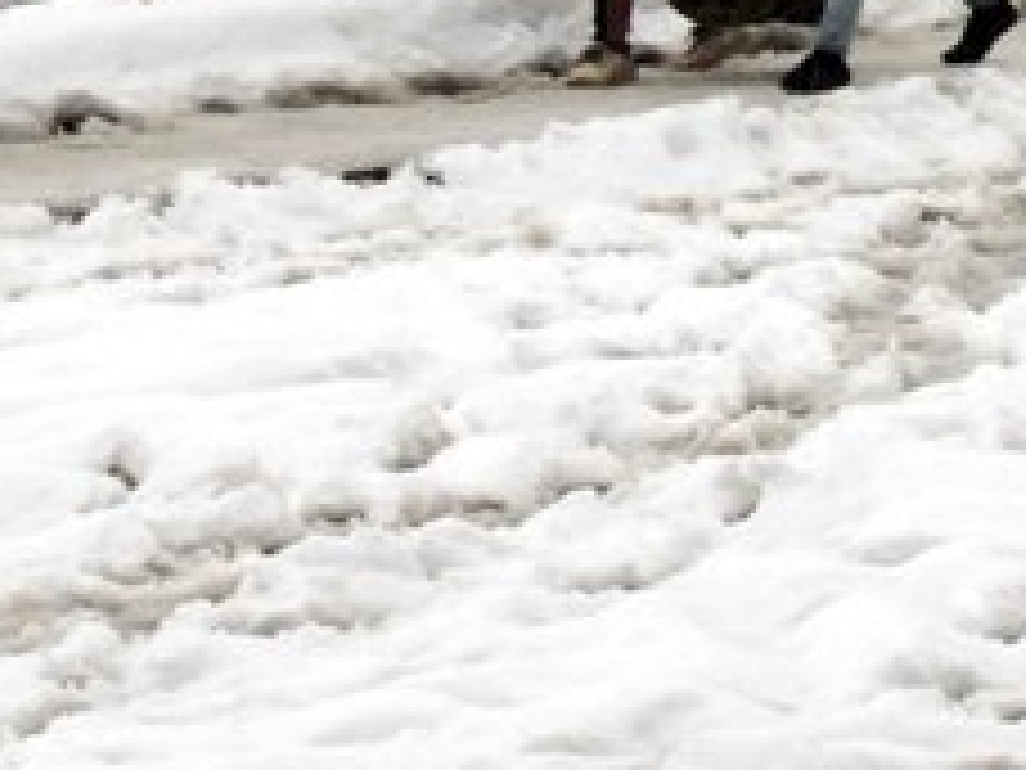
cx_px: 932
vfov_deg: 5.0
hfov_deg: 6.6
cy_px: -369
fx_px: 8833
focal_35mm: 298
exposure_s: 1/160
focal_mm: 15.1
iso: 80
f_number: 7.1
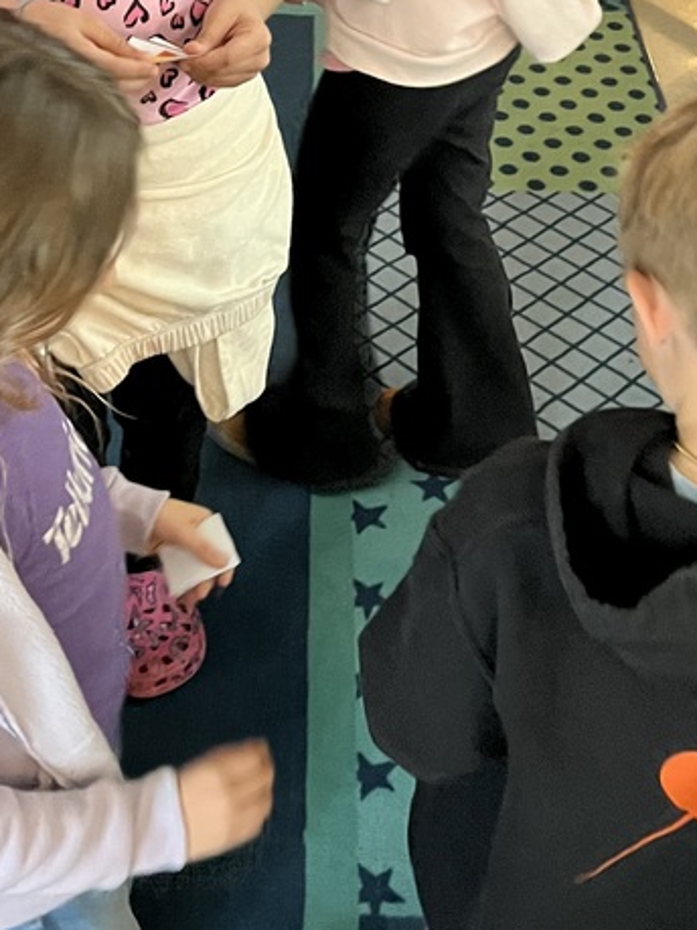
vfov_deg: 32.9
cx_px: 351
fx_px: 1558
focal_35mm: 58
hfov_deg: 25.2
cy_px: 304
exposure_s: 1/36
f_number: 1.5
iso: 640
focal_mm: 5.7
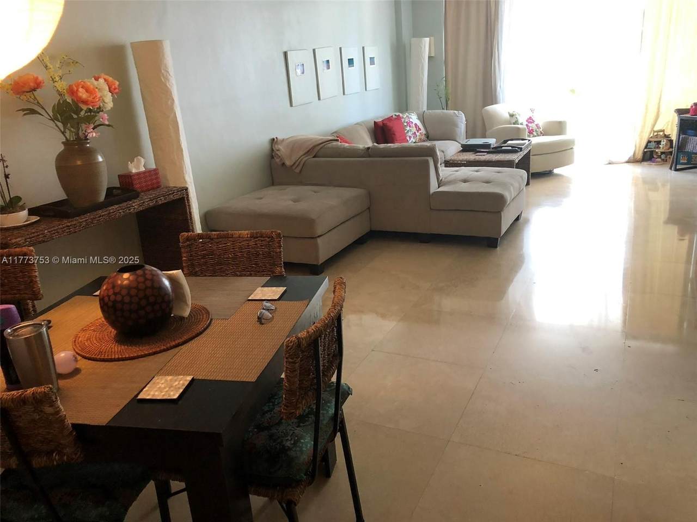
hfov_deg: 63.4
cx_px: 348
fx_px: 564
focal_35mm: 28
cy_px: 261
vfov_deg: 49.7
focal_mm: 3.99
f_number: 1.8
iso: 50
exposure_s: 1/15
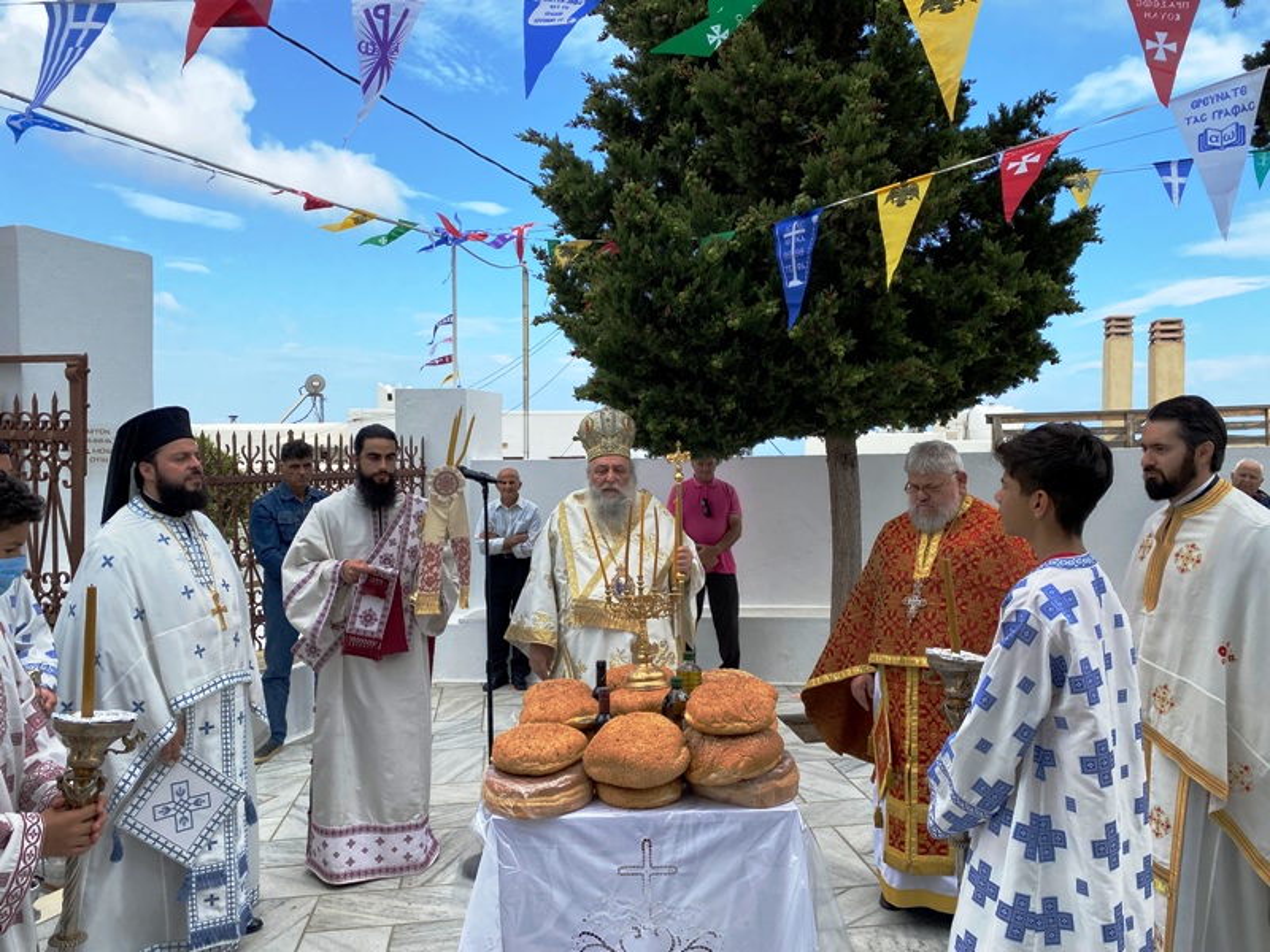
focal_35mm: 26
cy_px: 476
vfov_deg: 53.1
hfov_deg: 67.3
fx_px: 954
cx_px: 635
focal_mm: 4.25
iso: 32
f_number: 1.8
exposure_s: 1/1412
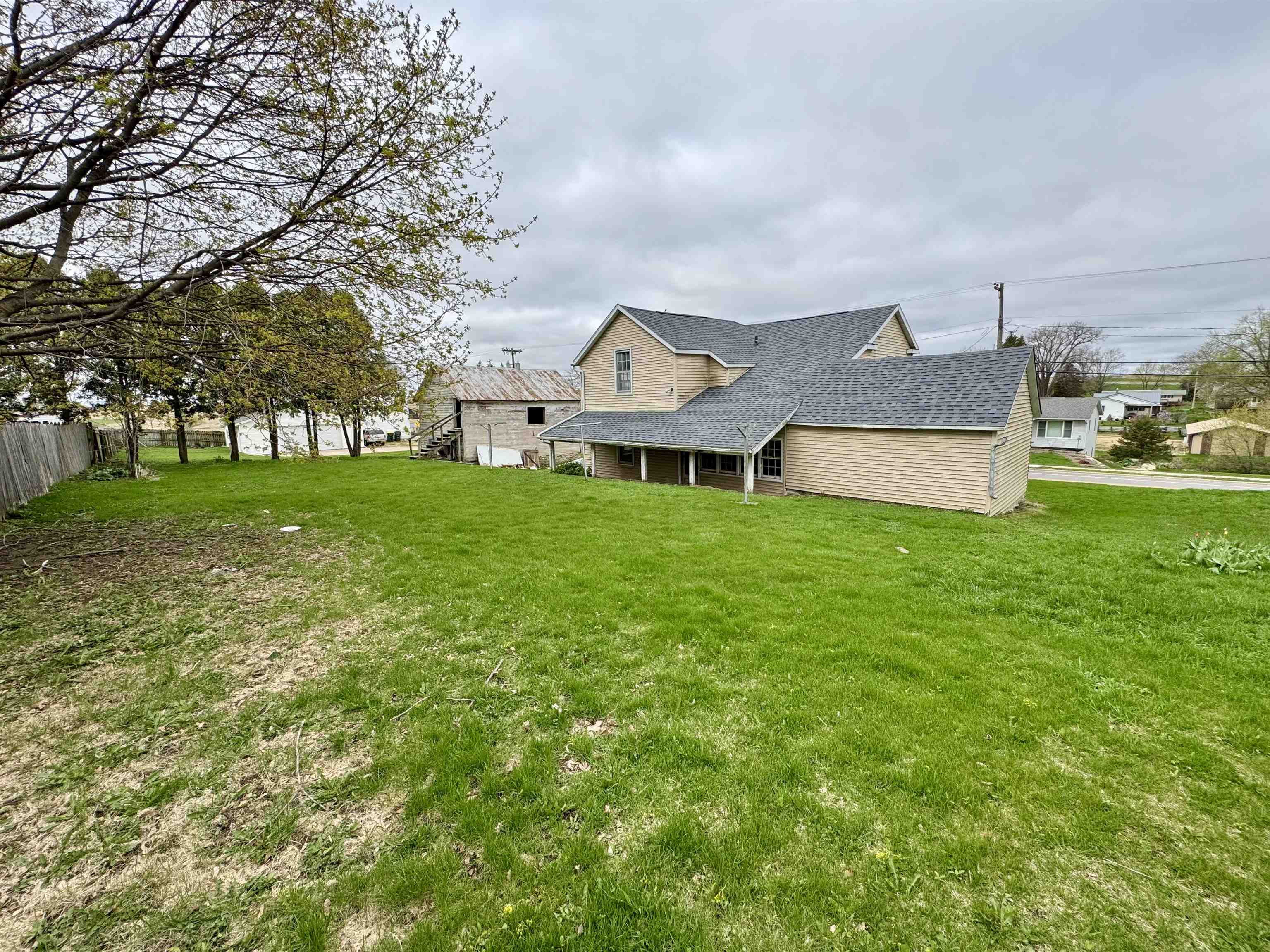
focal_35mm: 14
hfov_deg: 102.1
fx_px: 514
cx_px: 635
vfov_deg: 85.7
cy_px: 476
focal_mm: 2.22
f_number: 2.2
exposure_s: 1/1094
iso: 50
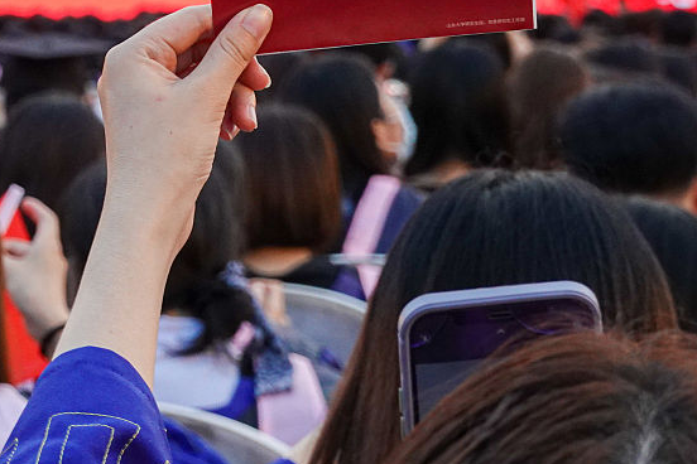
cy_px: 77
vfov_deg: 6.9
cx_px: 92
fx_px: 3833
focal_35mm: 198
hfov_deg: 10.3
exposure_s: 1/100
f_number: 4
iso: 500
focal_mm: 33.33
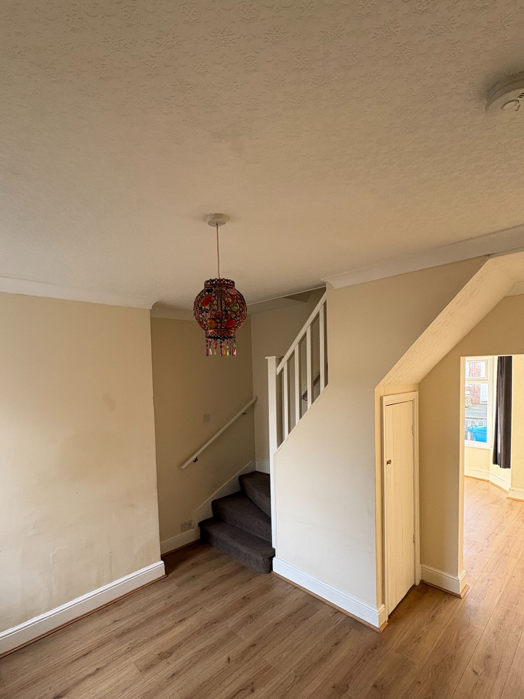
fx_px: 343
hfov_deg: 74.4
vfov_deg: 90.5
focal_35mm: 17
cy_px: 395
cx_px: 227
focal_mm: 2.22
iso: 160
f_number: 2.2
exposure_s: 1/99
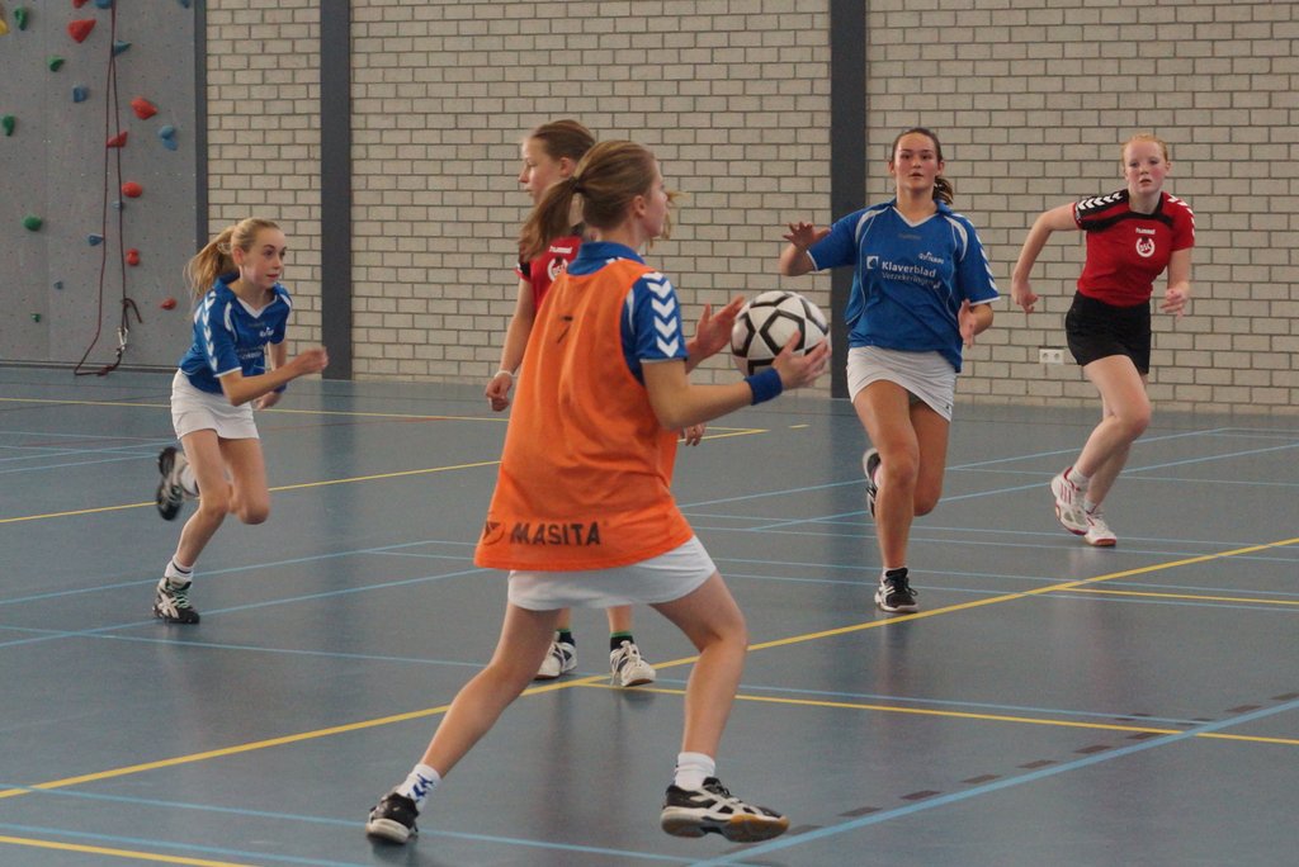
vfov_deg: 18.2
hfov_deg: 27.0
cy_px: 434
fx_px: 2708
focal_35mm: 75
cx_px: 650
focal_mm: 50
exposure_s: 1/250
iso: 1250
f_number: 4
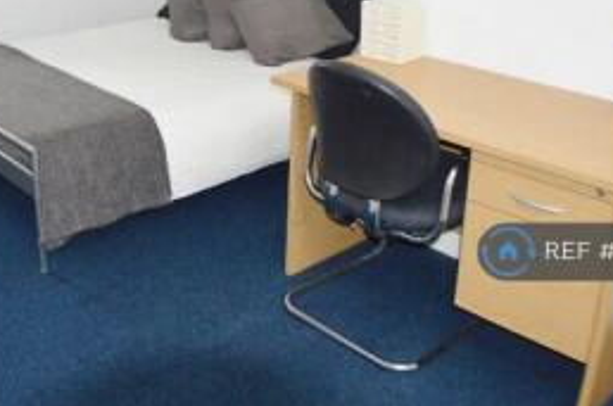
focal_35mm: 61
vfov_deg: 21.7
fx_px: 1037
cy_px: 44
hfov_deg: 32.6
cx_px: 188
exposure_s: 1/60
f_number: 3.8
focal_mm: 22
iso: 1400
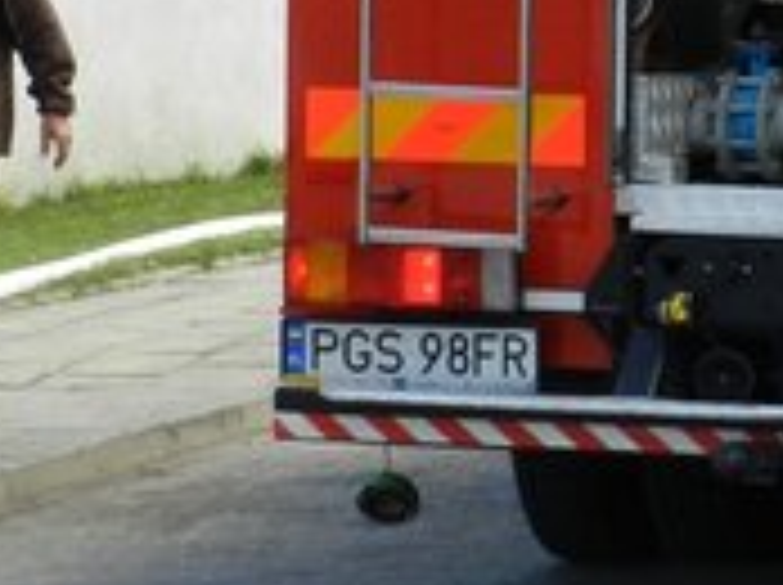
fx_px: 5737
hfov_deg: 7.7
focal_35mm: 254
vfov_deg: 5.8
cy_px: -88
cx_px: 1138
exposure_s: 1/320
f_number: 4.7
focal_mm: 12.1
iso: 220
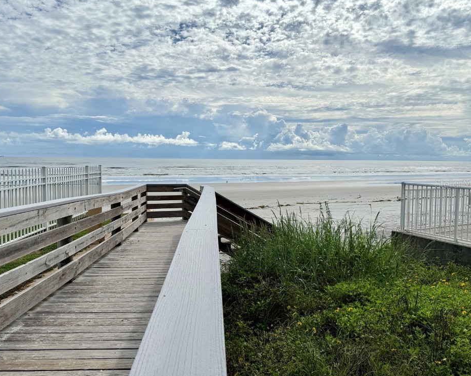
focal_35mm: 26
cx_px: 222
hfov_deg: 66.0
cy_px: 183
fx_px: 362
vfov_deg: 54.9
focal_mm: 6.76
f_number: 1.78
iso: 64
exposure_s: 1/14286
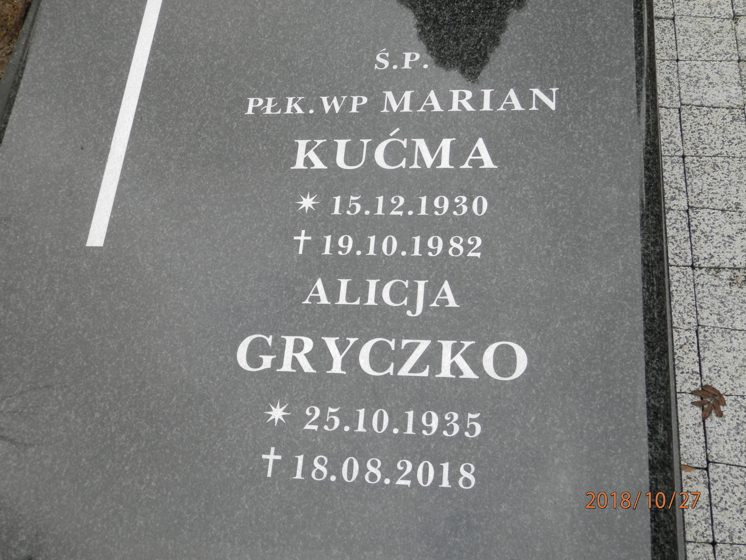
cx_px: 373
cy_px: 280
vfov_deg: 36.0
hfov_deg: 46.8
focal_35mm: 40
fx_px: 862
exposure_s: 1/100
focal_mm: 7.2
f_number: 3.5
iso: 160
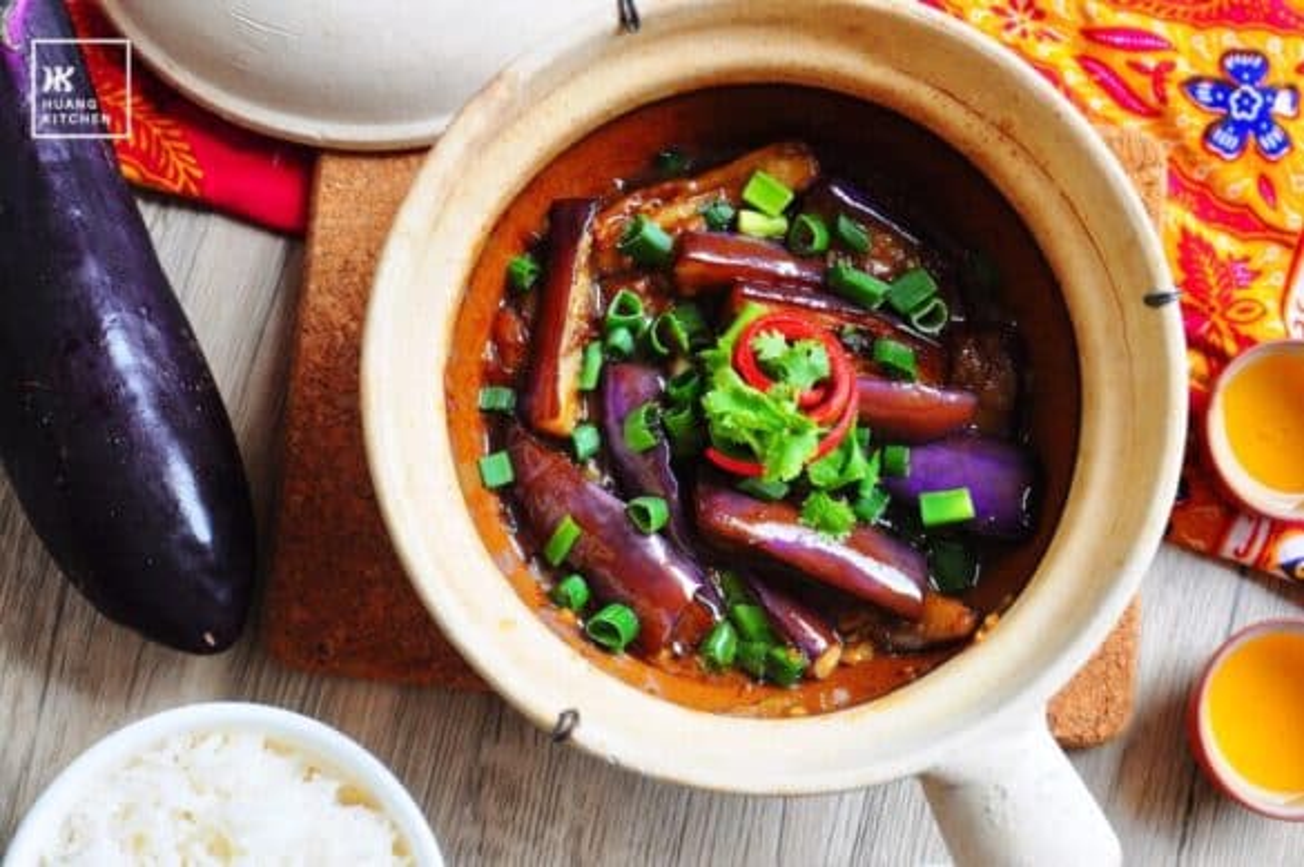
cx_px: 652
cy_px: 434
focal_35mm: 60
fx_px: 2171
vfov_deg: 22.6
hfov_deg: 33.4
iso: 800
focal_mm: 40
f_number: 4.8
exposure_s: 1/500
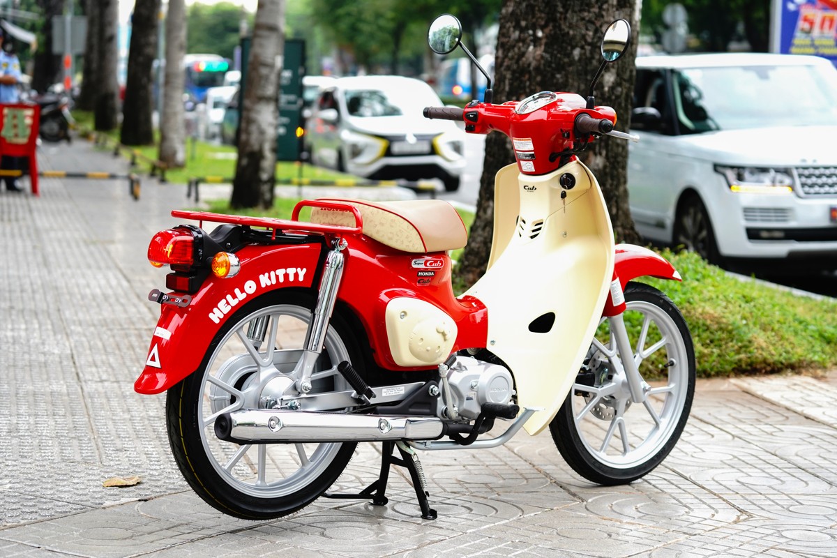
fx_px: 2069
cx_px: 418
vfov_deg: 15.4
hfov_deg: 22.9
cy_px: 279
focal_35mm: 89
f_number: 4
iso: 1250
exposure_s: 1/250
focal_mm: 89
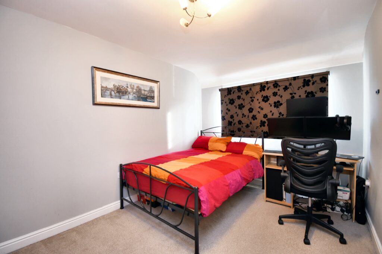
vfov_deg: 77.3
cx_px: 191
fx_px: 159
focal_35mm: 15
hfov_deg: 100.4
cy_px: 127
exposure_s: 1/13
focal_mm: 10
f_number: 4.5
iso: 560
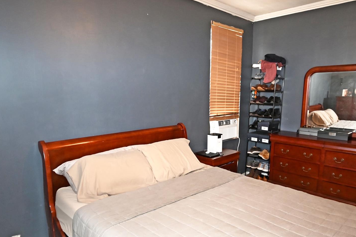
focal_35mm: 26
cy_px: 133
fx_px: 257
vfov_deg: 49.4
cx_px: 183
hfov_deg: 69.4
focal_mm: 12
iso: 1000
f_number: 4.5
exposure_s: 1/60
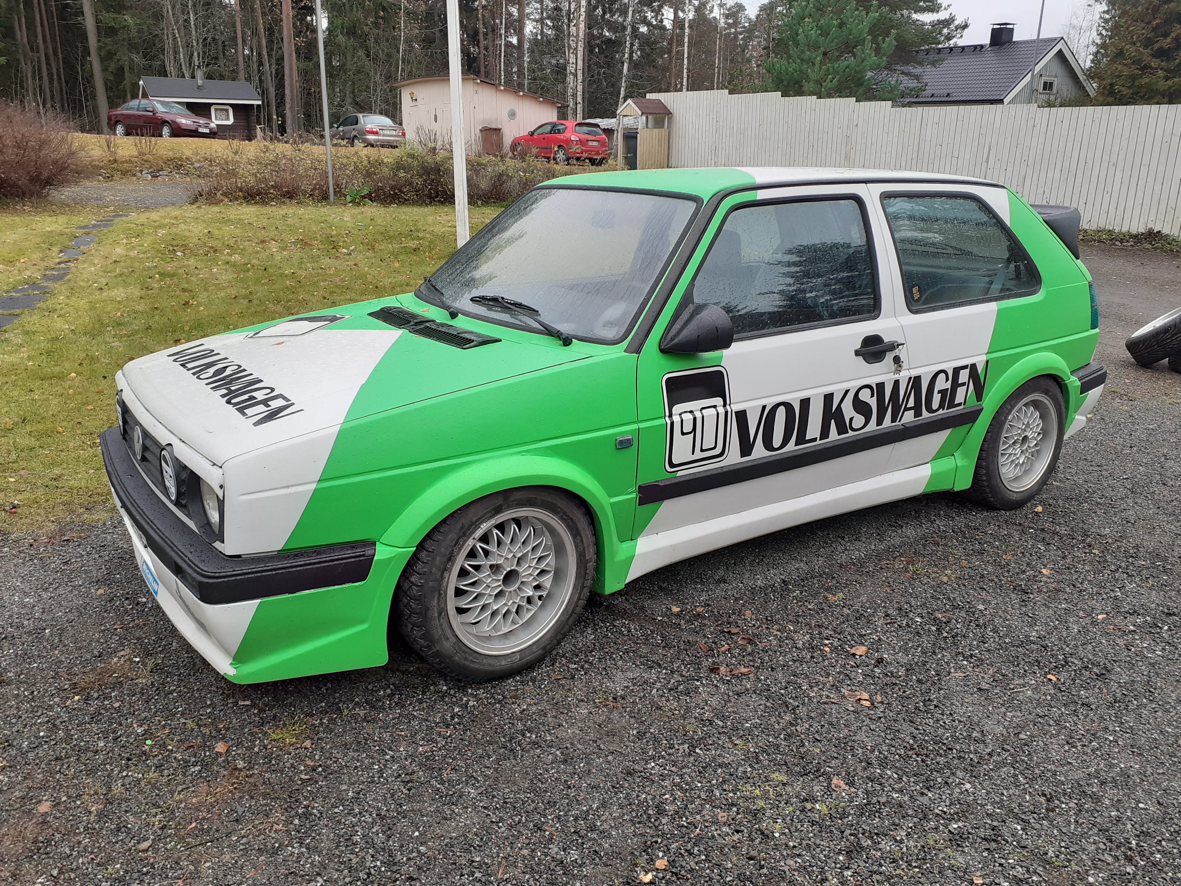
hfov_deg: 65.3
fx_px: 921
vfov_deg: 51.4
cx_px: 590
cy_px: 443
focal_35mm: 27
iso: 40
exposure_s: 1/100
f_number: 1.9
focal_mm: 3.6
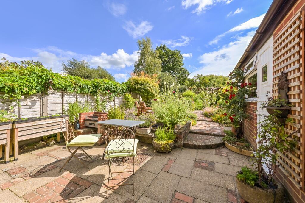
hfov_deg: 104.3
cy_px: 102
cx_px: 152
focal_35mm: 14
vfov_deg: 81.2
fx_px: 119
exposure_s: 1/250
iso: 400
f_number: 16
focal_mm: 14
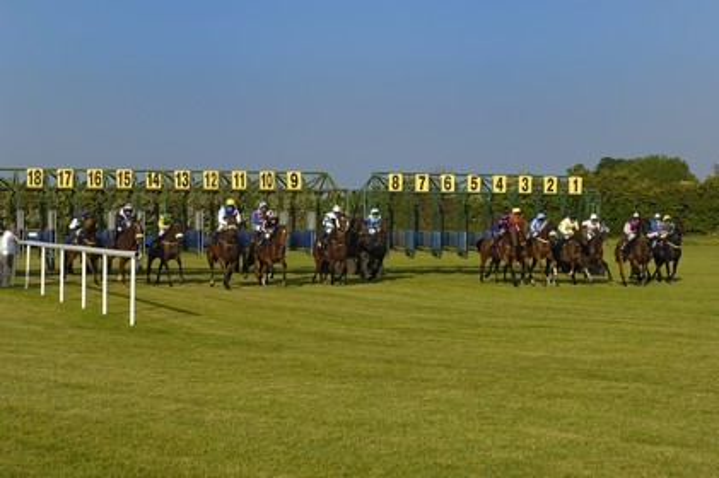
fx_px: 1557
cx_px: 360
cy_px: 239
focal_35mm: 78
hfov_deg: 26.0
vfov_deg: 17.5
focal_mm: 52
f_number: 5
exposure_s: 1/750
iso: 100
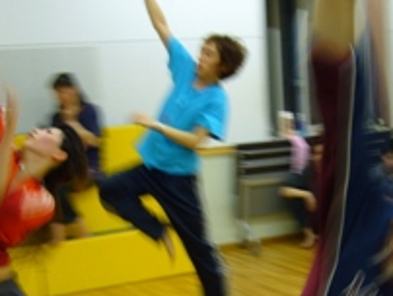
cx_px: 283
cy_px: 224
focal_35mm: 78
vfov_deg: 18.8
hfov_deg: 24.8
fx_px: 887
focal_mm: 5.8
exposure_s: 1/15
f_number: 2.8
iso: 100
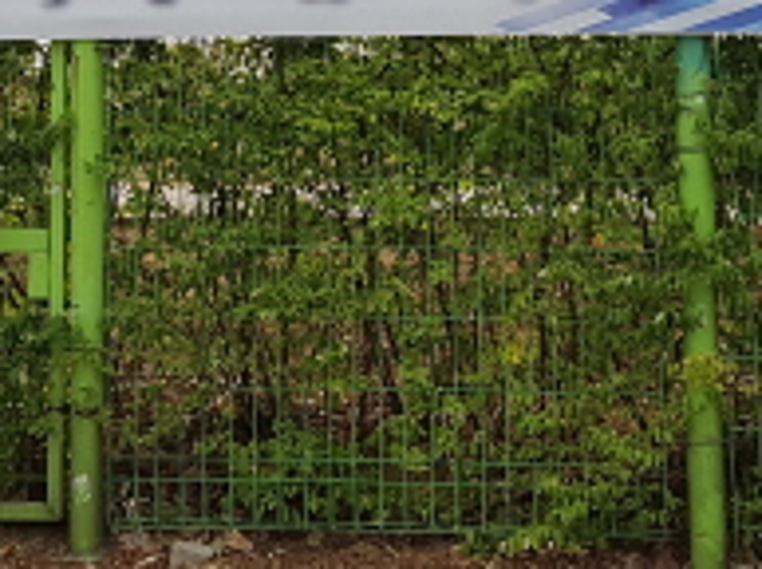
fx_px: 2373
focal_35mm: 108
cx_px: 265
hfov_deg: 18.2
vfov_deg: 13.1
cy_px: -198
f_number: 1.7
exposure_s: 1/868
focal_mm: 4.2
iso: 50
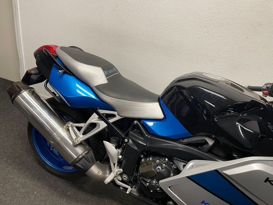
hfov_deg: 67.3
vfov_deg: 53.1
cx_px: 136
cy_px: 102
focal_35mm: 26
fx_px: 205
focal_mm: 4.2
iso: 64
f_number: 1.6
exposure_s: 1/50
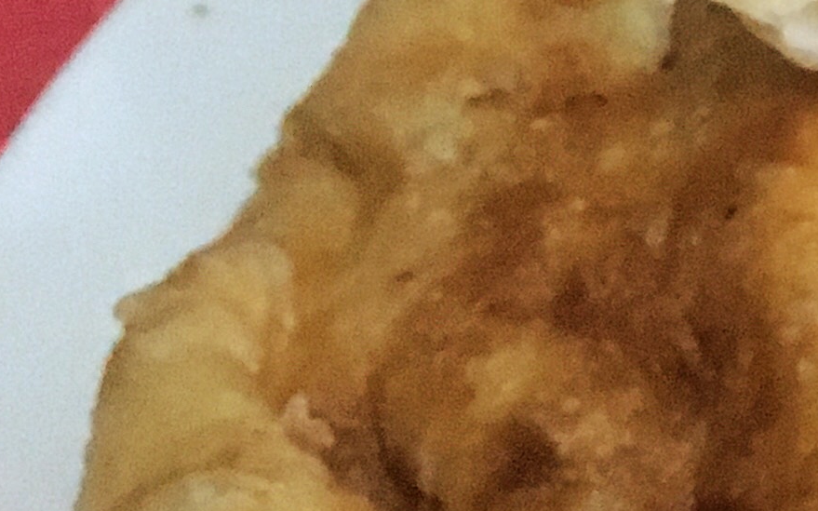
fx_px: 3143
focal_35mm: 141
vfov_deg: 9.1
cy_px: 663
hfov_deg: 12.9
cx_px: 1627
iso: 320
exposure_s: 1/17
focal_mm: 4.15
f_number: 2.2
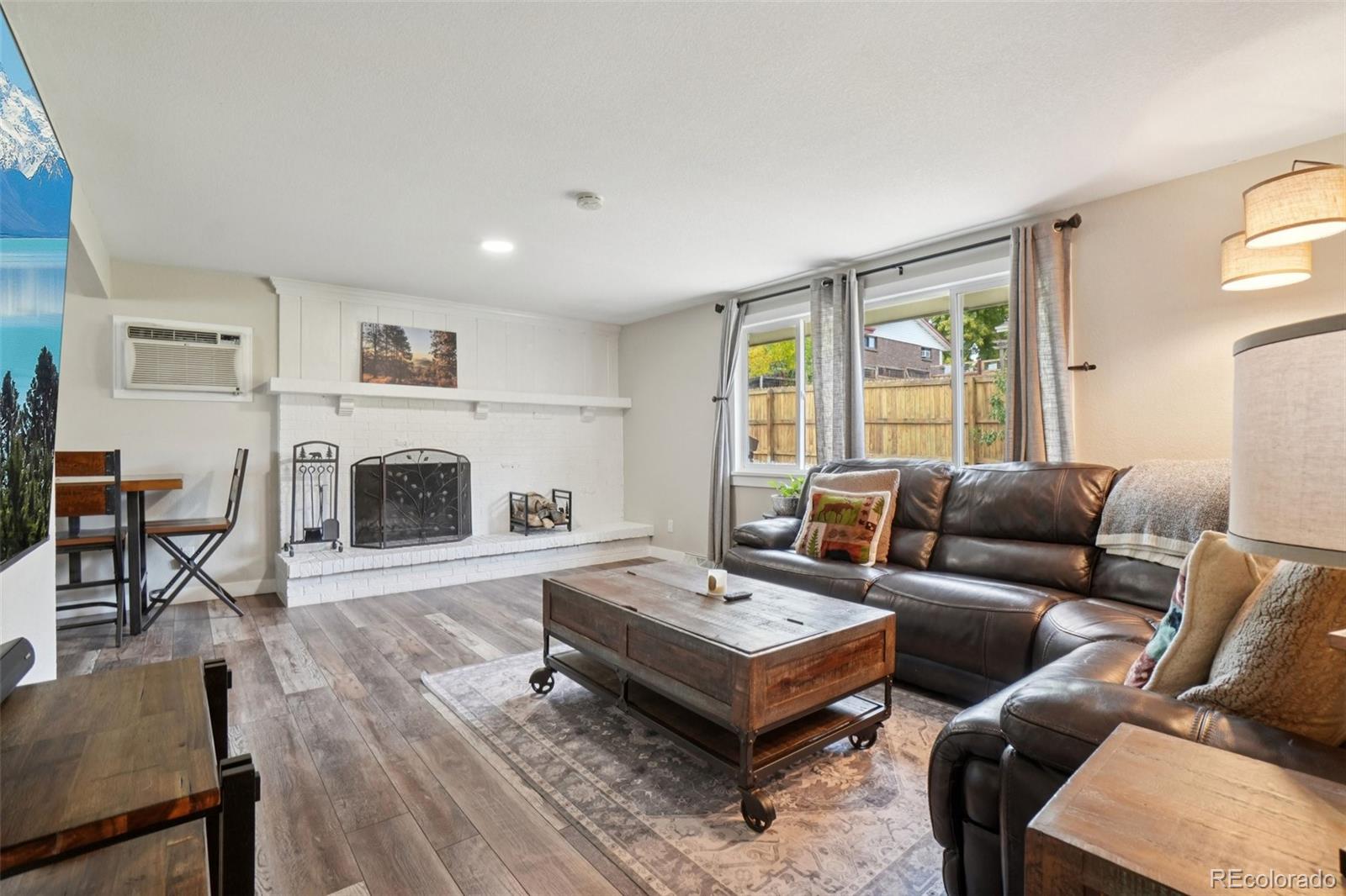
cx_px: 673
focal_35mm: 15
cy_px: 448
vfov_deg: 77.3
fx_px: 561
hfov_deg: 100.4
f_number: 8
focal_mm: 10
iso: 400
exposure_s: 1/8
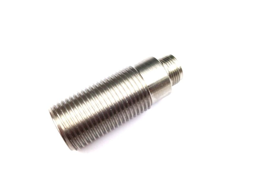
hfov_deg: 55.4
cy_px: 97
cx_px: 130
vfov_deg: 42.9
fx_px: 247
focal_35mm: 33
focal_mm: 4.12
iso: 50
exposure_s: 1/120
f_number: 2.4
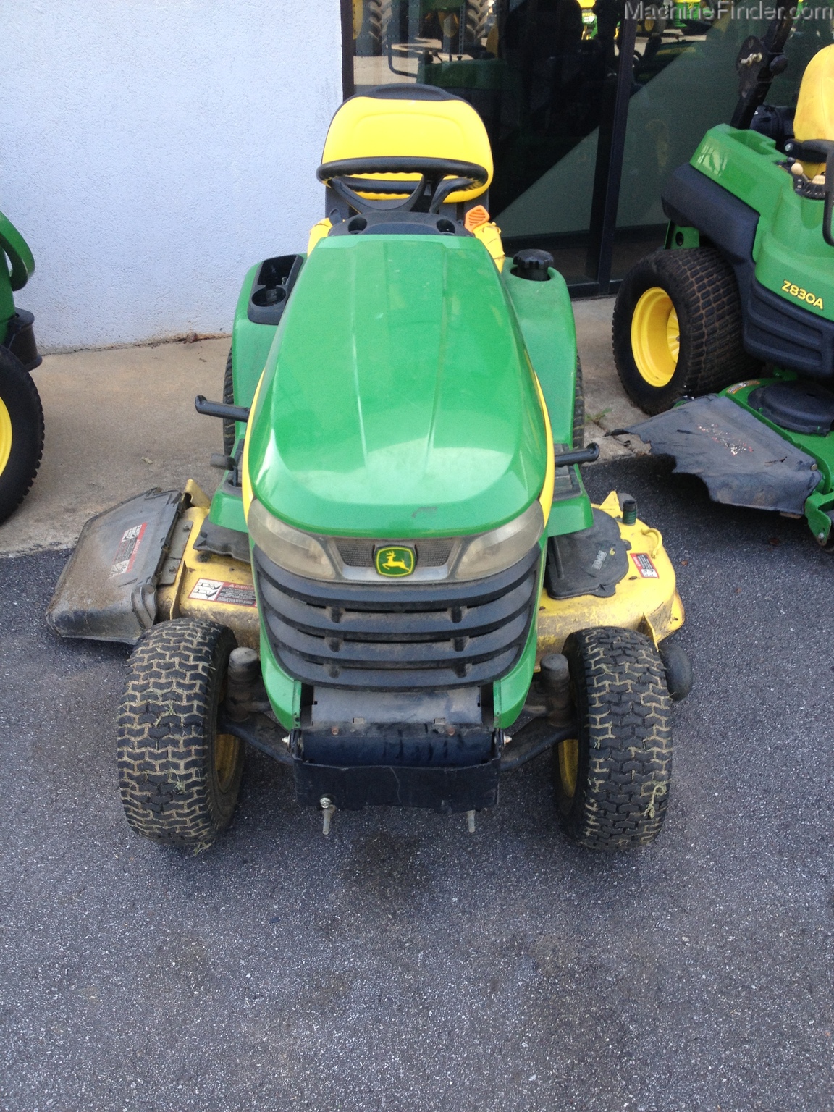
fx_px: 1124
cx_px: 417
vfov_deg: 52.6
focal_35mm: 35
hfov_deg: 40.7
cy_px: 556
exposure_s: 1/137
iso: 50
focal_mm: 4.28
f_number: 2.4
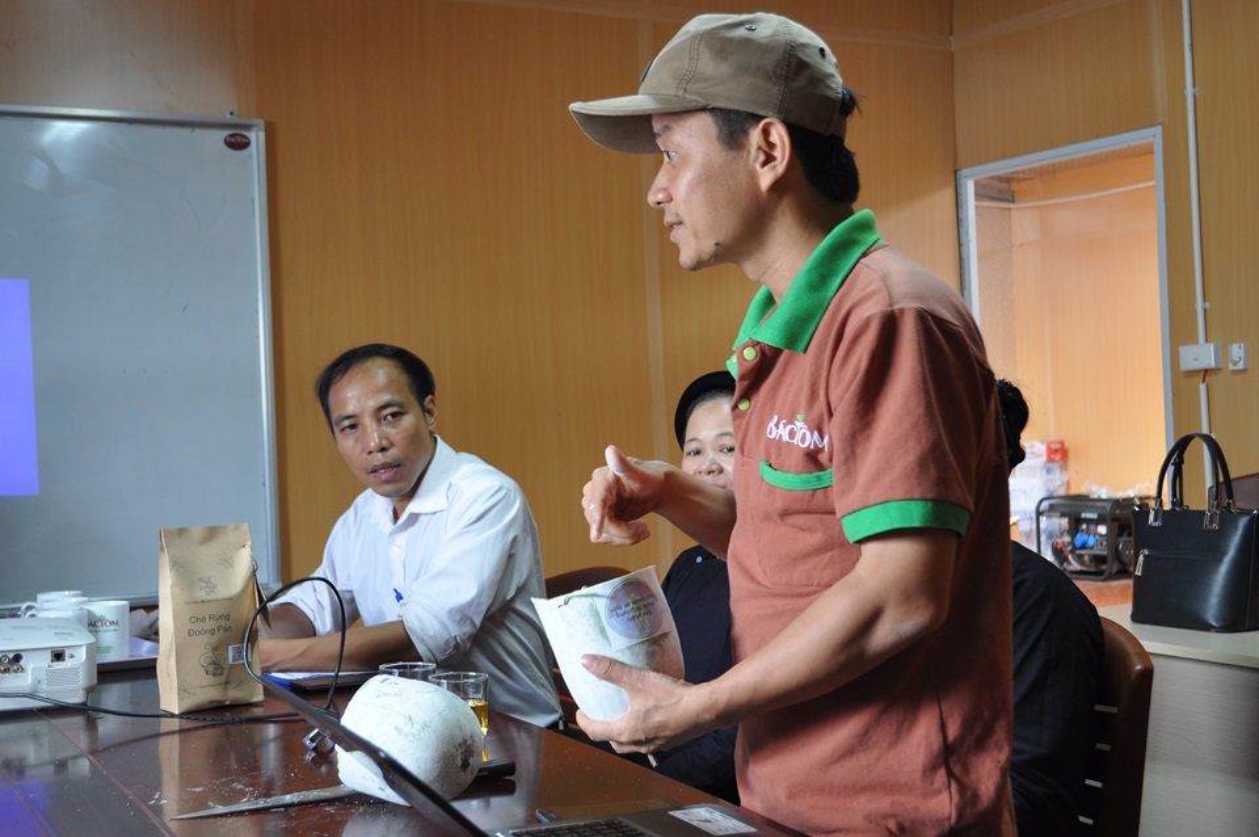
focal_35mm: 45
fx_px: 1572
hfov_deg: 43.6
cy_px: 418
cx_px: 630
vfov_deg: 29.8
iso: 640
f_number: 4.5
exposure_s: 1/20
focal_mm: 30
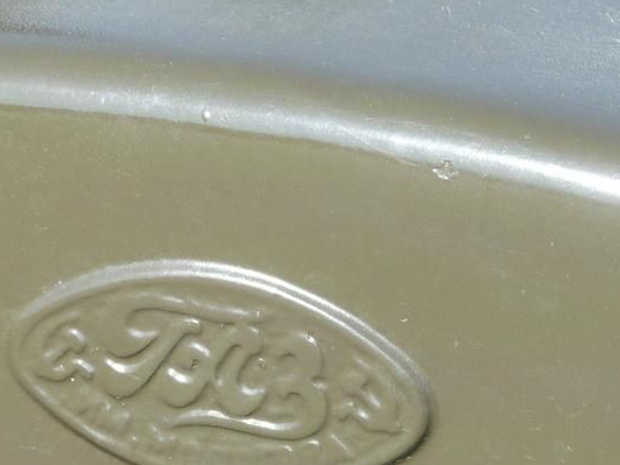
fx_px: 5552
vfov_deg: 4.8
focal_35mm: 310
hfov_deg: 6.4
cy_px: 367
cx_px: 210
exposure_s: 1/250
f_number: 5
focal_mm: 26.4
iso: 100
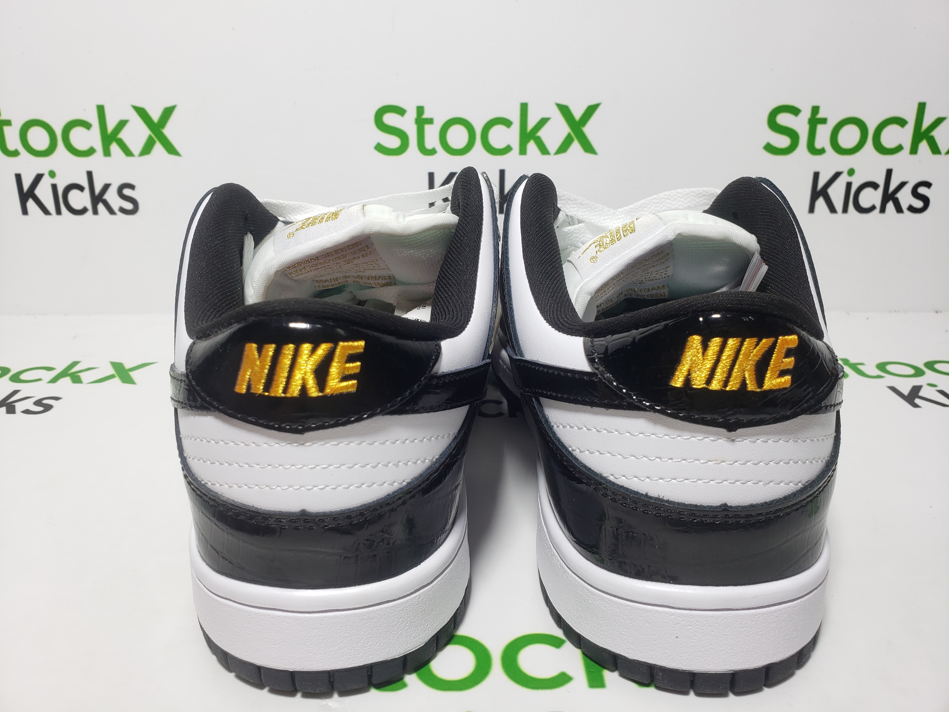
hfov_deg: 67.3
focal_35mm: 26
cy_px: 356
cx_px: 474
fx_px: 713
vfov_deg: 53.1
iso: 50
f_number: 2.4
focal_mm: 4.3
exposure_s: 1/169
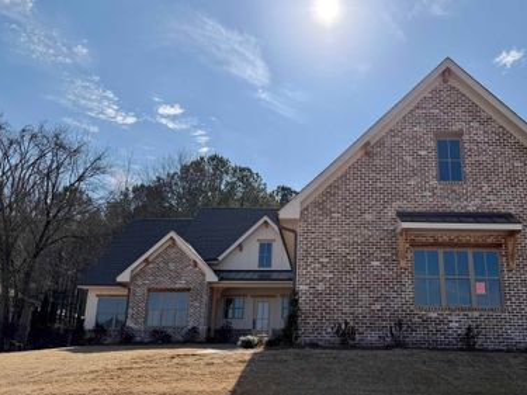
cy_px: 219
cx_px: 339
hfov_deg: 56.0
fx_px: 487
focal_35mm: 32
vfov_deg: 44.1
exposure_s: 1/9091
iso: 80
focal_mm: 6.76
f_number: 1.78
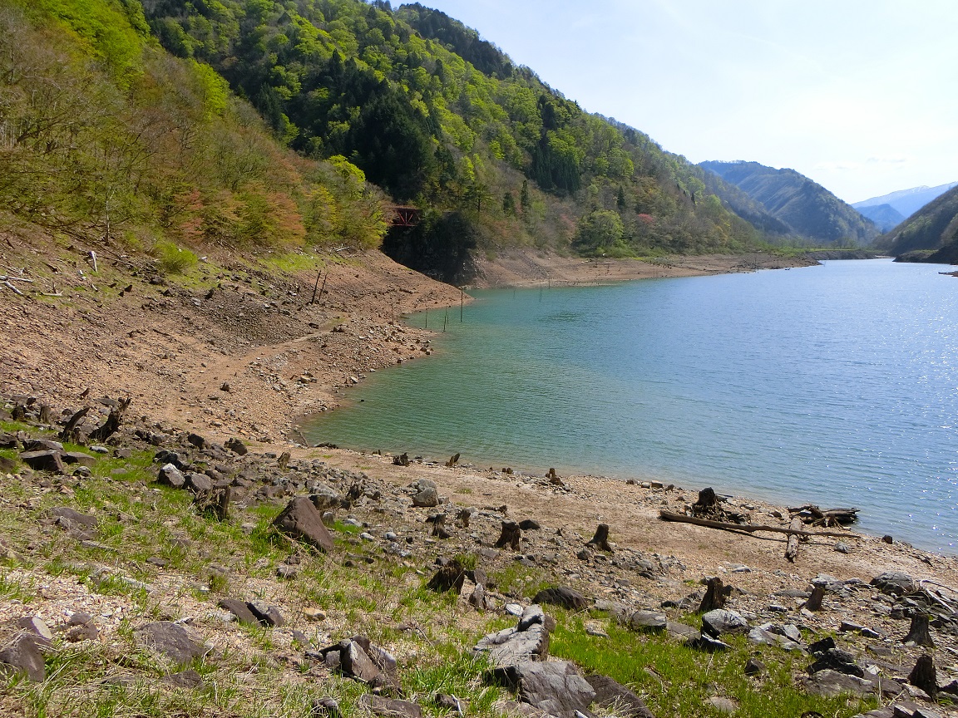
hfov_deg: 69.4
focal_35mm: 25
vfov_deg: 54.9
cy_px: 359
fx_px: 692
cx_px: 479
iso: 80
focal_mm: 4.5
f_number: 7
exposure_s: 1/250
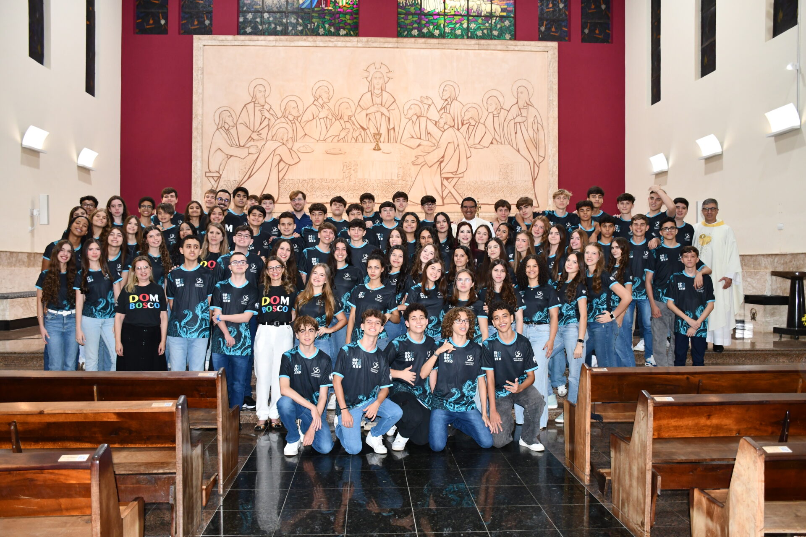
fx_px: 672
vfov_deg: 43.6
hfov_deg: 61.9
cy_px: 268
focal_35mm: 30
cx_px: 403
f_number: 3.5
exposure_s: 1/60
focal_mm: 20
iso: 1100
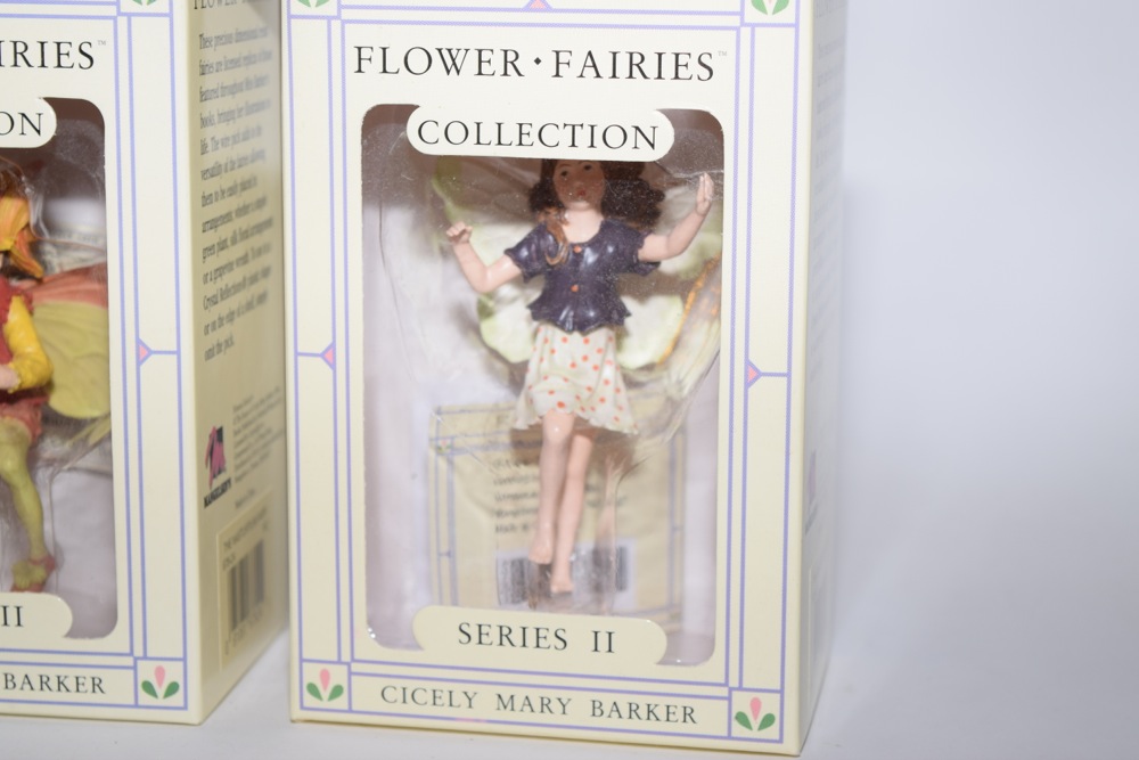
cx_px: 570
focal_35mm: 82
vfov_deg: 16.6
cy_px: 380
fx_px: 2610
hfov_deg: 24.6
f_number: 5.6
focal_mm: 55
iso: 250
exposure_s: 1/60
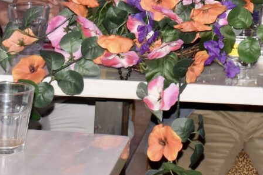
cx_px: 315
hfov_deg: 9.8
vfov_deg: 6.5
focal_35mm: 206
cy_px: -188
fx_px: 1505
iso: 800
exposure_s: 1/80
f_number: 4.5
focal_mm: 30
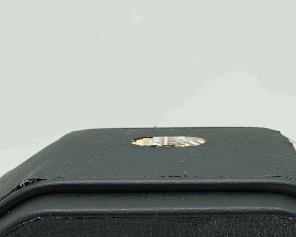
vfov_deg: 16.1
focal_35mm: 94
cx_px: 156
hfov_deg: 20.4
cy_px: 217
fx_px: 823
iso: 800
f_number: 16
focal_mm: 29
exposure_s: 1/40
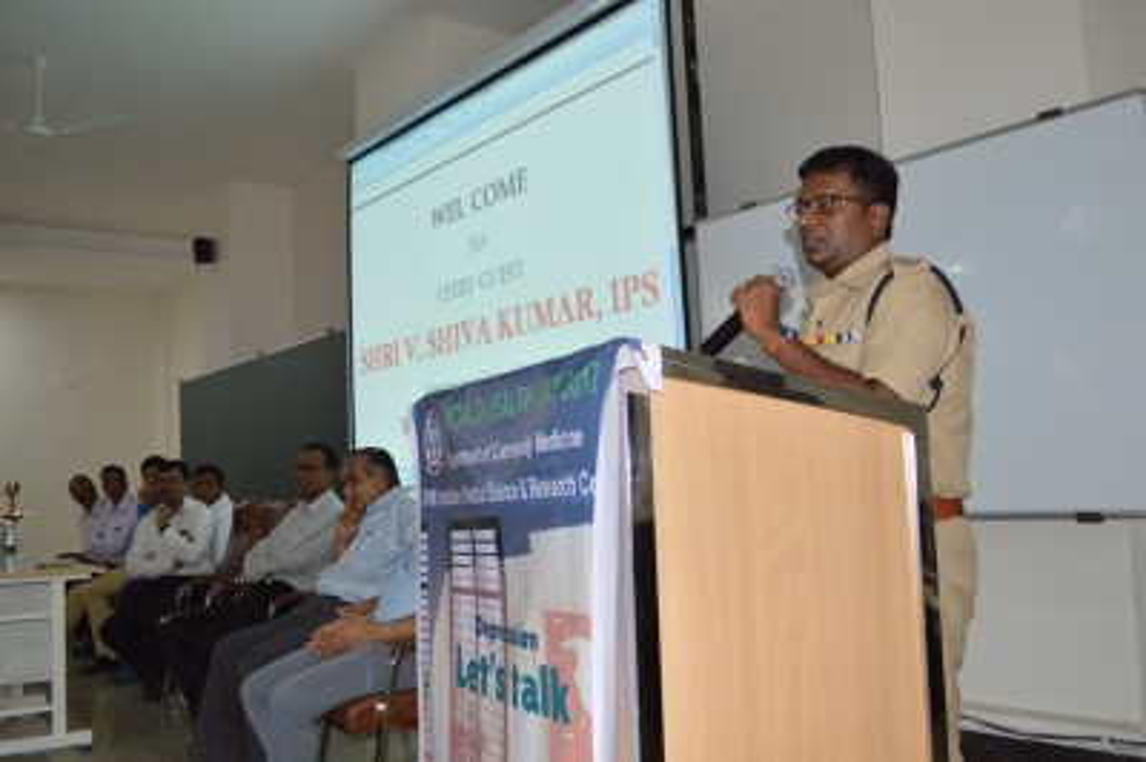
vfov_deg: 39.9
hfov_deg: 57.3
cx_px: 573
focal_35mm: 33
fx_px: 1050
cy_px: 381
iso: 800
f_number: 3.8
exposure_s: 1/60
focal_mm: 22
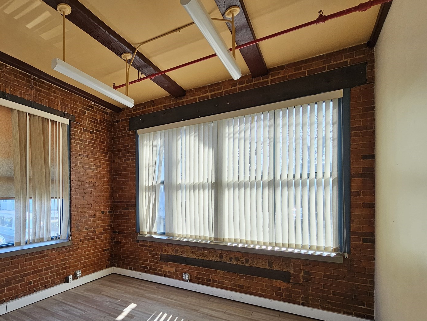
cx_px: 119
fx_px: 234
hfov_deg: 79.7
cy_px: 200
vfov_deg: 67.7
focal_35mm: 19
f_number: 2.2
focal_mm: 2.2
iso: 80
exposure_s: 1/217
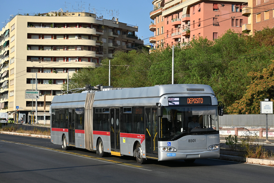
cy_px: 92
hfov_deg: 24.2
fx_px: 639
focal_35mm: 84
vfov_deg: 16.3
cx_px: 137
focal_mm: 56
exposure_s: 1/1250
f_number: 6.3
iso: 200
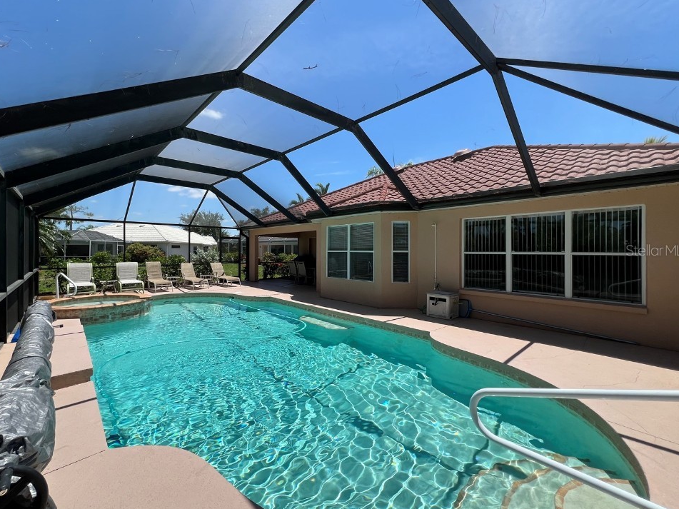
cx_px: 328
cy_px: 250
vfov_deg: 85.7
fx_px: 275
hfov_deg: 102.0
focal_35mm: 14
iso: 32
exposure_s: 1/995
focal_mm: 1.57
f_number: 1.8
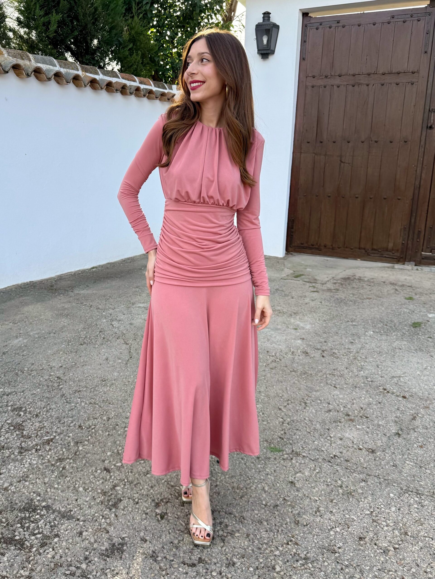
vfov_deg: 71.6
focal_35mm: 24
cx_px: 218
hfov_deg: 56.8
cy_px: 290
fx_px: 402
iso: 80
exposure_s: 1/742
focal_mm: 6.76
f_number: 1.78
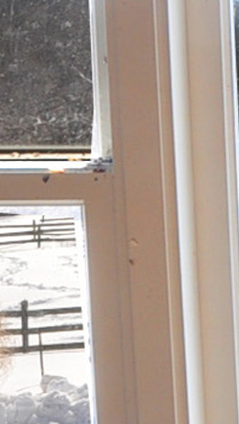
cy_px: 98
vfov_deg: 21.6
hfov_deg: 9.5
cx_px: 725
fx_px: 1104
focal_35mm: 98
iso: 250
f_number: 7.1
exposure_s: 1/60
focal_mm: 10
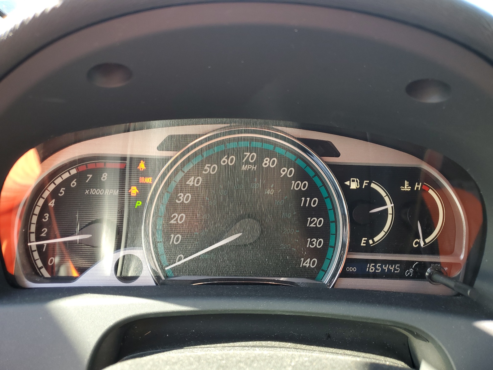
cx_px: 246
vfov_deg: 53.1
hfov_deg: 67.3
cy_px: 185
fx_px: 370
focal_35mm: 26
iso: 54
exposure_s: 1/60.2
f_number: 1.5
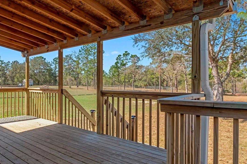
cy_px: 83
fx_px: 185
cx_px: 64
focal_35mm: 27
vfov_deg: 47.9
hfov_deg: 63.7
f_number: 8
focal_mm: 12
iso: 1000
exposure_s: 1/1500
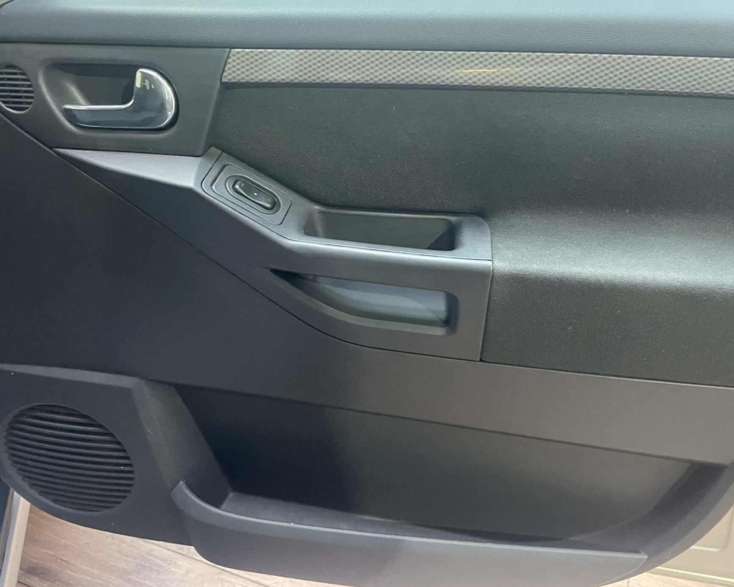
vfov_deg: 48.5
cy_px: 267
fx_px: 652
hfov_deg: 58.6
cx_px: 403
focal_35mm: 30
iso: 500
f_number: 1.6
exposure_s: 1/33
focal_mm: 4.2
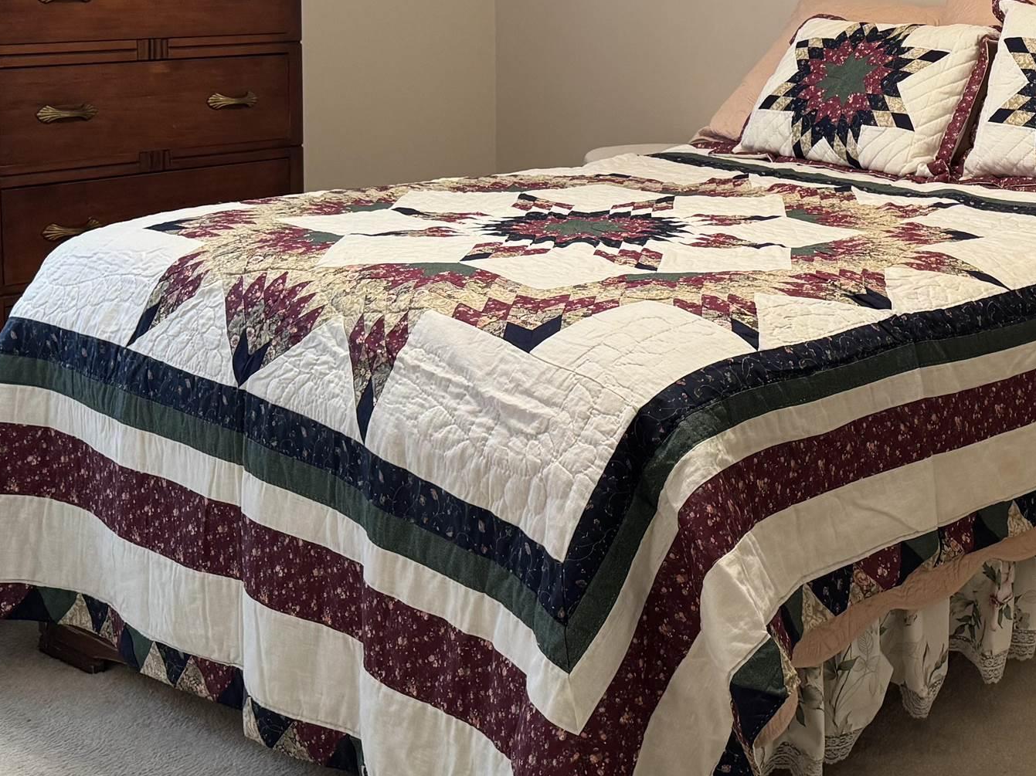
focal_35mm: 55
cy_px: 110
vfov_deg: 25.9
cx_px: 977
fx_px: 1646
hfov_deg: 32.8
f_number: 1.78
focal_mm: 6.76
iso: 250
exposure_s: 1/60
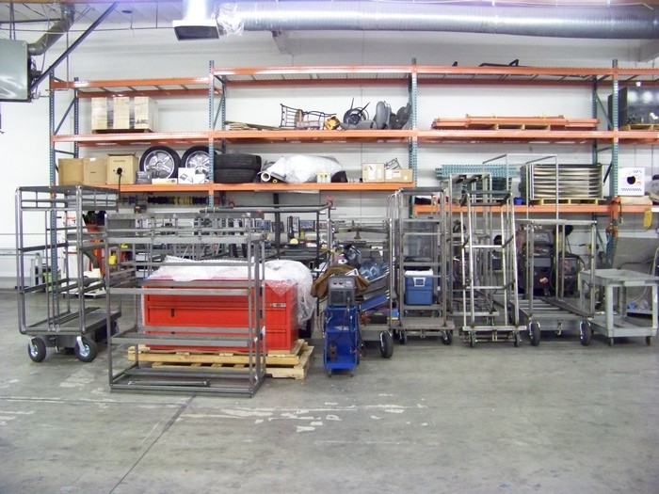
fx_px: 685
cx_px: 330
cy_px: 247
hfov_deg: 51.4
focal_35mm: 36
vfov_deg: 39.7
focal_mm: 5.85
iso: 722
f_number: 2.8
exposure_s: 1/30
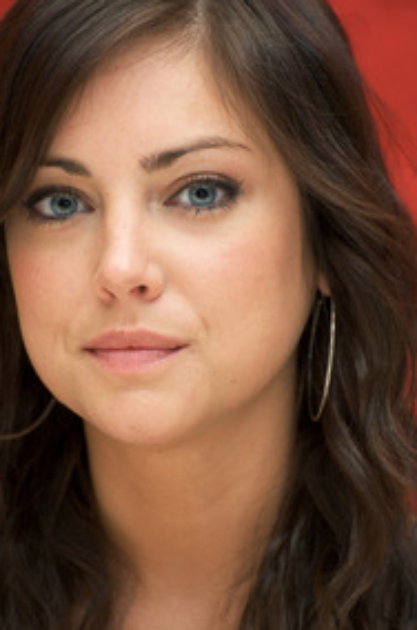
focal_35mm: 232
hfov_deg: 5.9
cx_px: 196
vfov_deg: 8.9
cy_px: 299
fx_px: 4050
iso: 500
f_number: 5
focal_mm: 165
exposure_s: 1/60
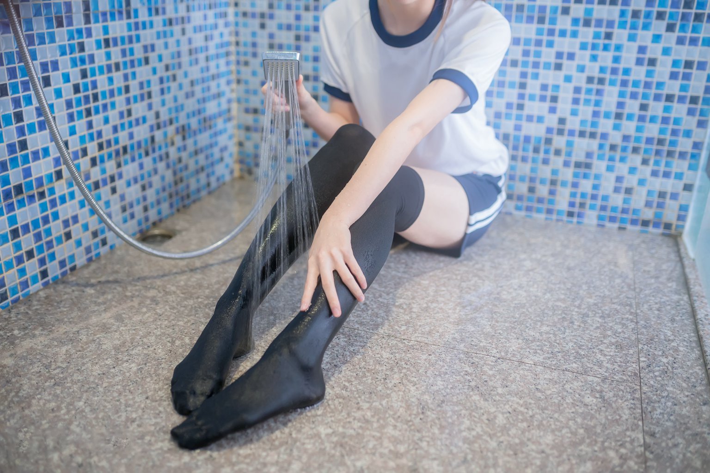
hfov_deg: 54.4
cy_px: 236
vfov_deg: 37.9
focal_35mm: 35
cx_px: 355
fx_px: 690
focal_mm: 35
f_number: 1.8
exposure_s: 1/100
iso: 2000
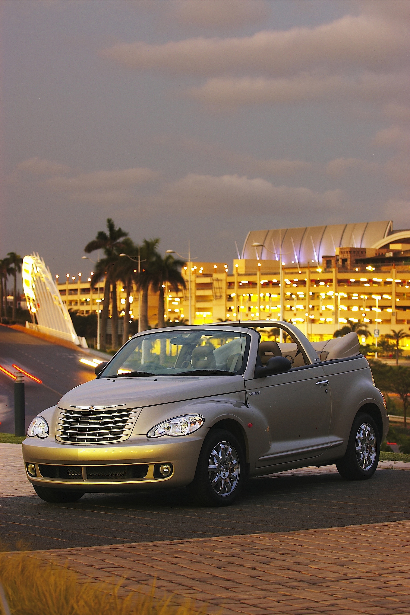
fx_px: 1795
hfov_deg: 13.0
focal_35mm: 105
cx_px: 205
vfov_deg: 19.5
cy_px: 308
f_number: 7.1
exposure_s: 1.6
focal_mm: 70
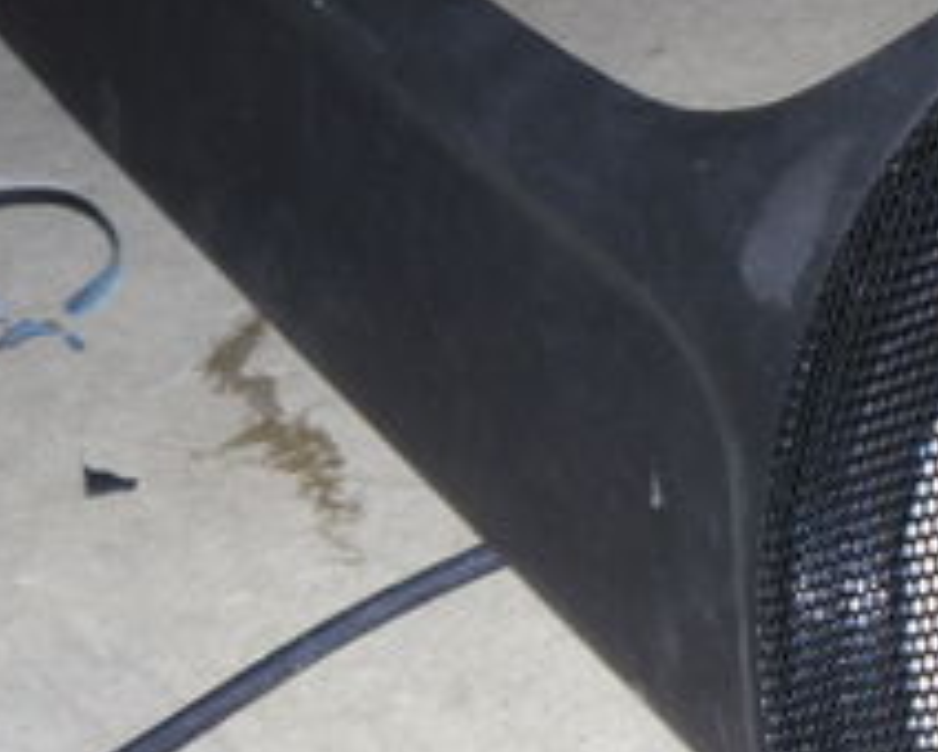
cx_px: 1075
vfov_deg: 15.0
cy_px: 478
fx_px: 2862
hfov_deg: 17.8
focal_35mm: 103
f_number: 3.5
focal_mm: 6.3
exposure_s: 1/45
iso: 80
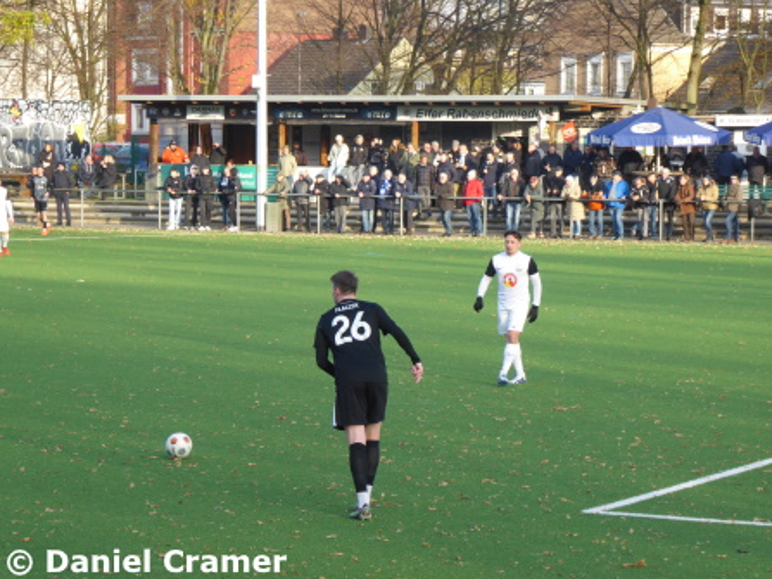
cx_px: 385
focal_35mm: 144
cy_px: 290
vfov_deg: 10.3
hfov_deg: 13.7
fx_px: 3211
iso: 100
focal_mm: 25.6
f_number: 5.4
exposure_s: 1/80
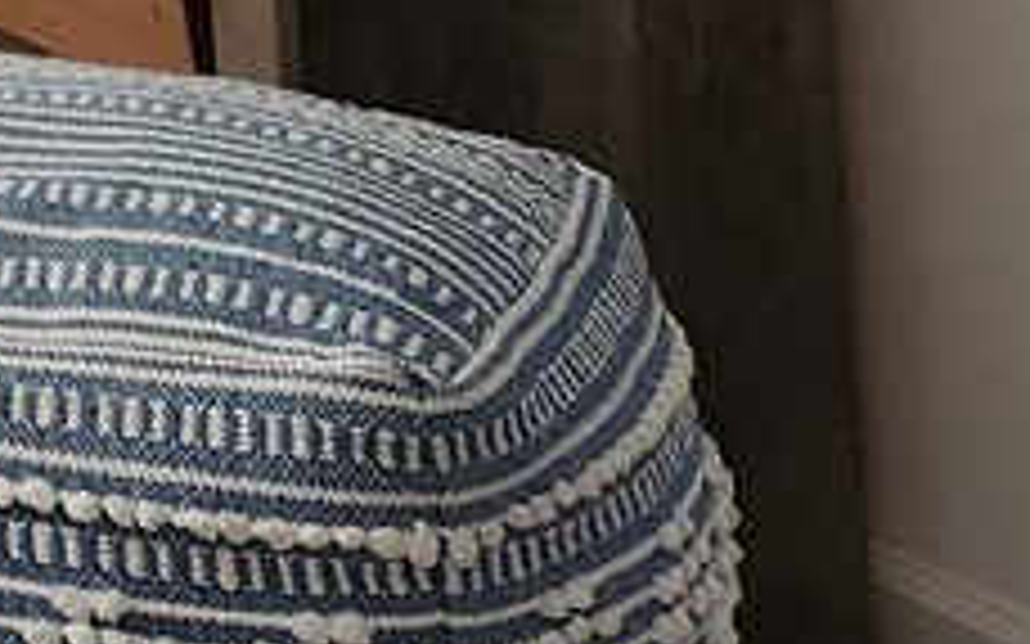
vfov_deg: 6.7
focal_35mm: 170
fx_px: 4771
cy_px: -1491
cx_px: -2011
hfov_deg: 9.7
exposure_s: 1/180
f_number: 1.8
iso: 160
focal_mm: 5.4
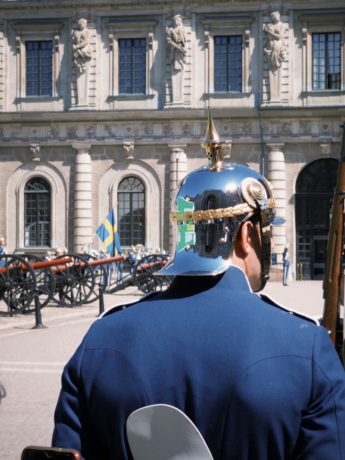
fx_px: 1063
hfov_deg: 18.4
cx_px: 178
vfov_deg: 24.4
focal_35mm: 80
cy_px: 227
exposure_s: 1/1130
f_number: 2.8
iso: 25
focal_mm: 9
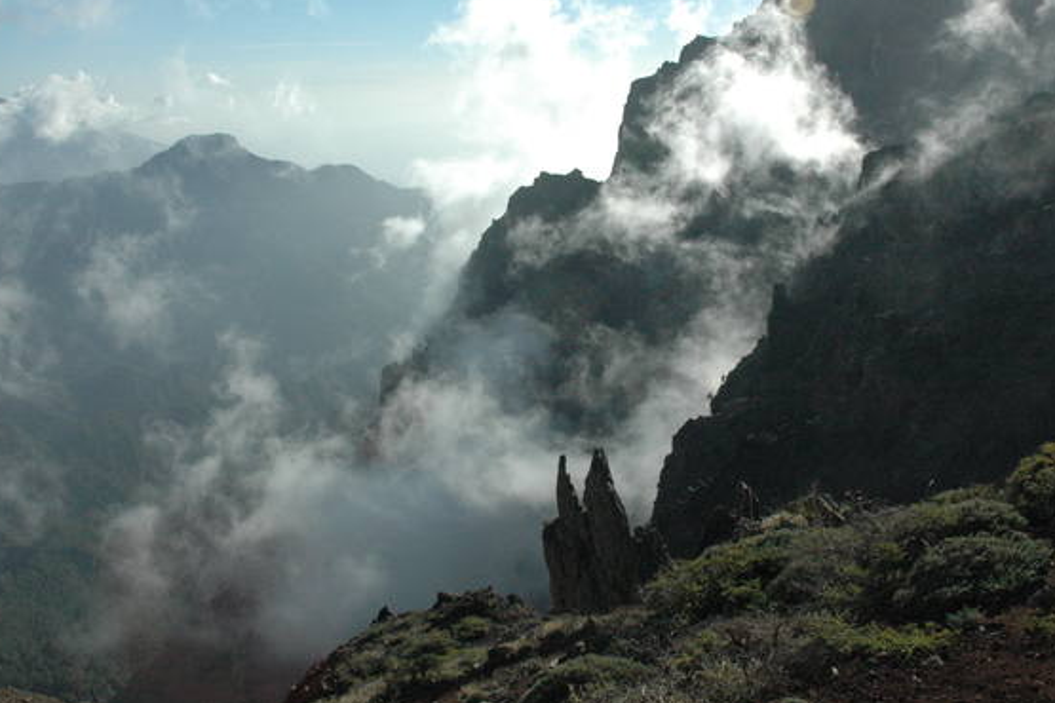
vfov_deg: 37.8
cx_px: 504
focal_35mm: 35
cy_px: 333
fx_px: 1026
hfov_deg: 54.4
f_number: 16
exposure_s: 1/1000
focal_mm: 18
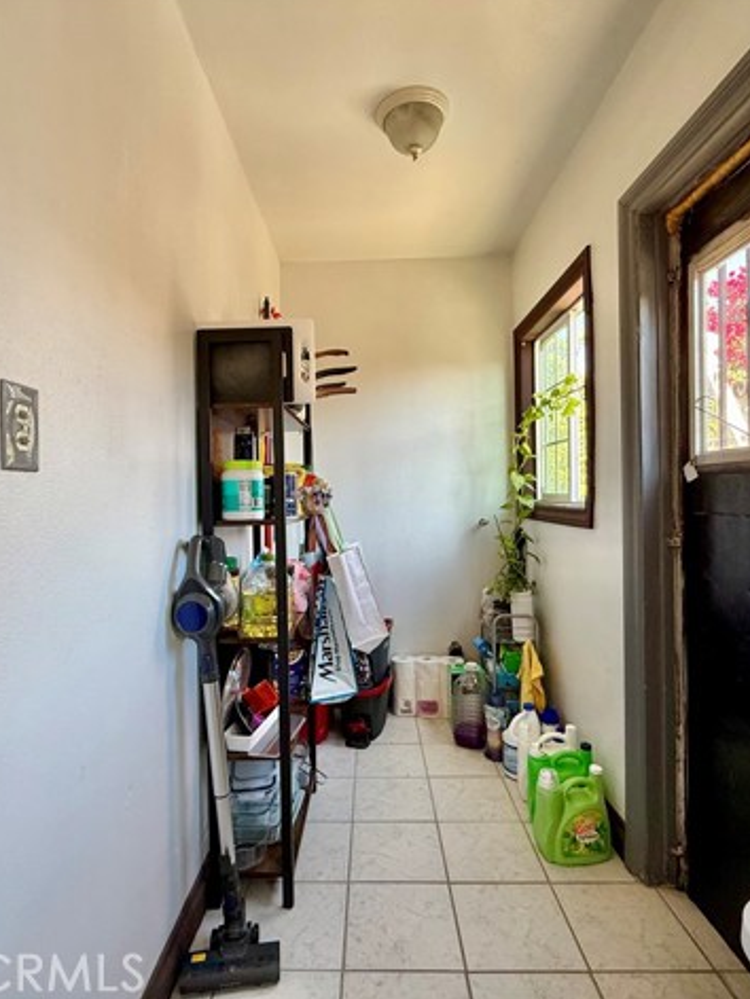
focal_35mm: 19
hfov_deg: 68.7
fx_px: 549
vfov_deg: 84.7
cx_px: 362
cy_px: 495
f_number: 2.2
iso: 200
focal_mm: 2.22
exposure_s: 1/99
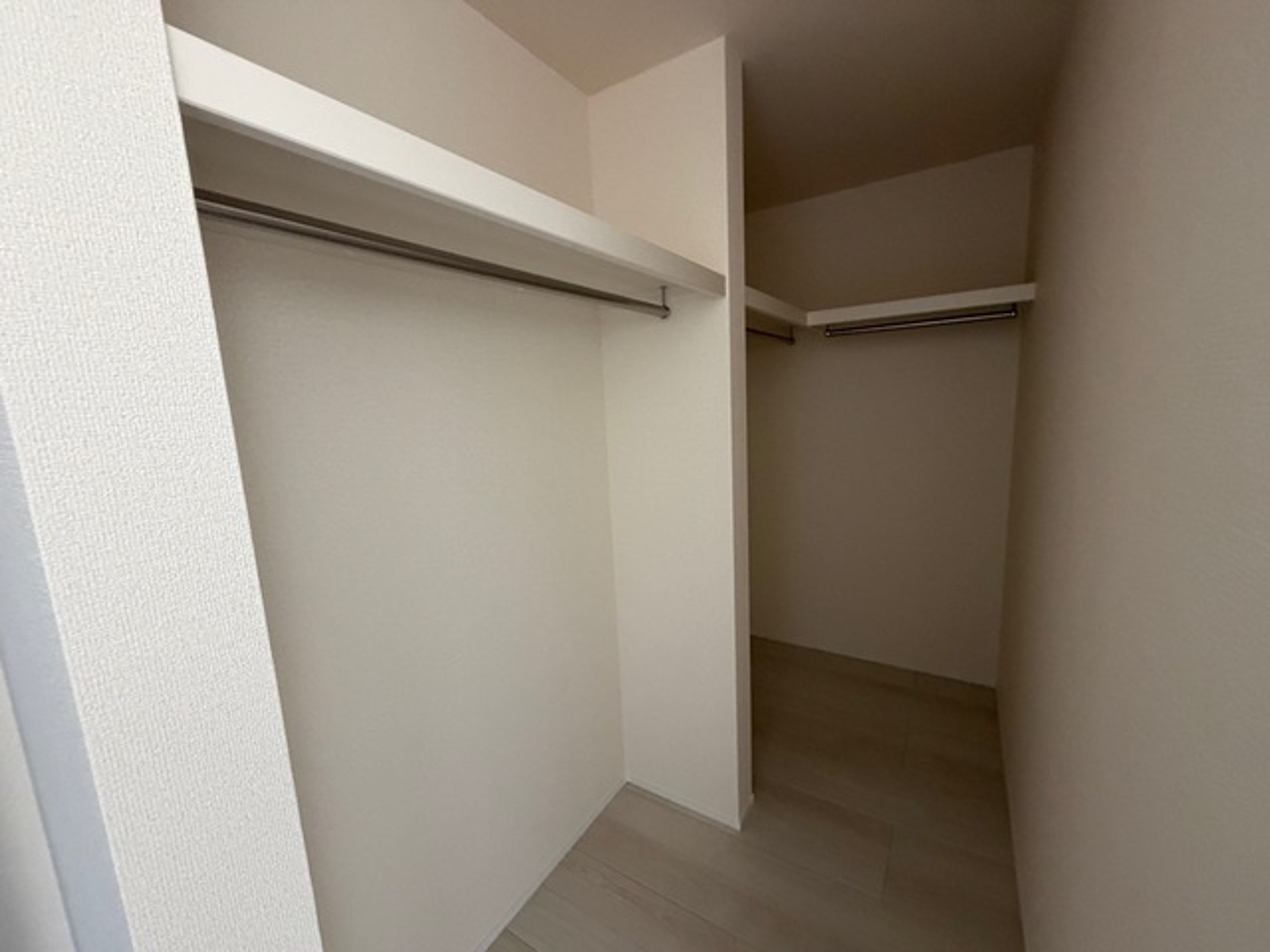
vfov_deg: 85.7
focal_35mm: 14
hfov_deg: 102.1
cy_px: 476
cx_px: 635
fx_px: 514
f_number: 2.2
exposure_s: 1/60
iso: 400
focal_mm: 2.22
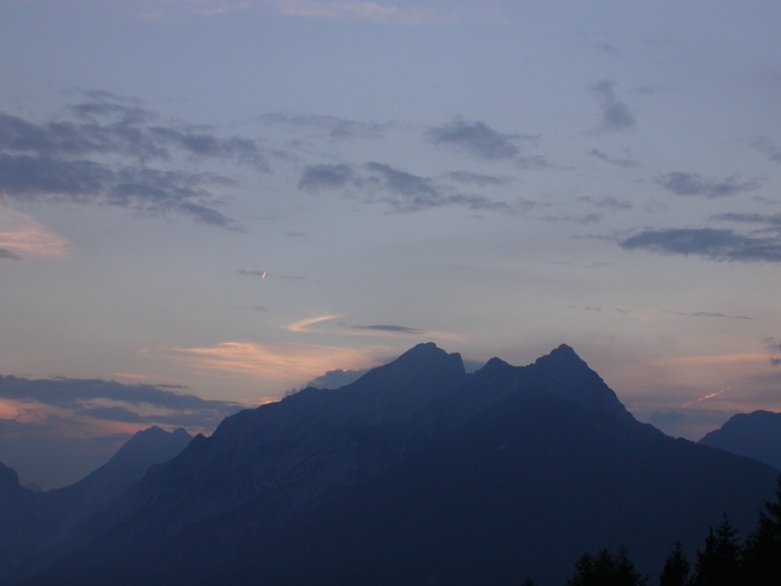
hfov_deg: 25.3
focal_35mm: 77
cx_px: 390
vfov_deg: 19.1
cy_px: 293
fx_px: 1737
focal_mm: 16
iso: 100
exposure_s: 1/81.6
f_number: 5.6
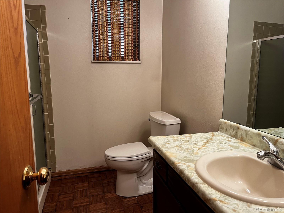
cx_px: 142
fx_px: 213
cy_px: 106
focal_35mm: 26
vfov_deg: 53.1
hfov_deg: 67.3
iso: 200
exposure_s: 1/60
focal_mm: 5.1
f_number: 1.6
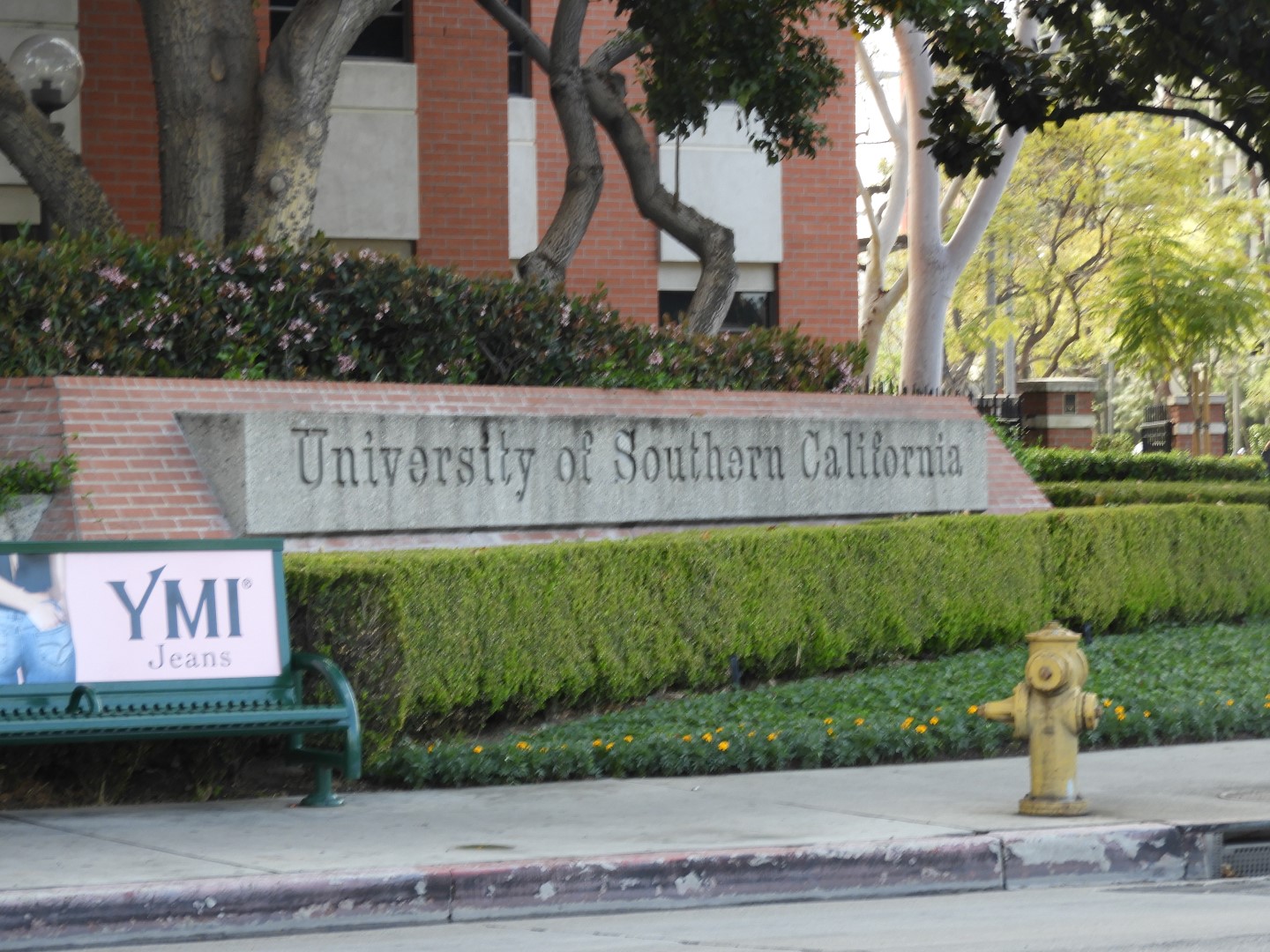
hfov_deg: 15.8
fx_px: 4586
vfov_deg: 11.9
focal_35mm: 125
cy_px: 476
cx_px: 635
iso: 110
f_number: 5
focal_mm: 22.4
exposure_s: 1/60
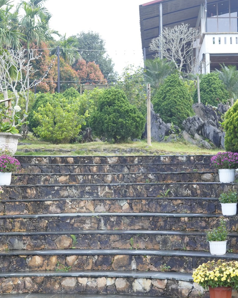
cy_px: 145
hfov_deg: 21.4
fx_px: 629
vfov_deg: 26.6
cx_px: 157
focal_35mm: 71
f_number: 5
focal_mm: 30.6
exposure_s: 1/320
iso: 640
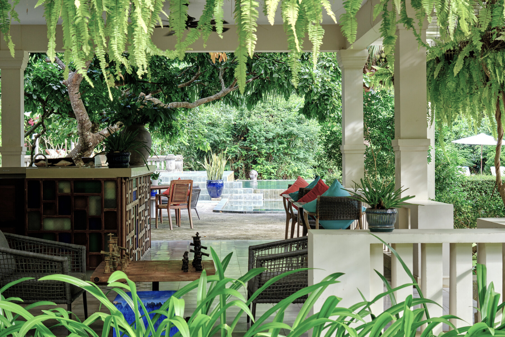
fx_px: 828
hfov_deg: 33.9
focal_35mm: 59
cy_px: 168
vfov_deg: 23.0
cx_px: 252
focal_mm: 39.3
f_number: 5.6
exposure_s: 1/60
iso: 200
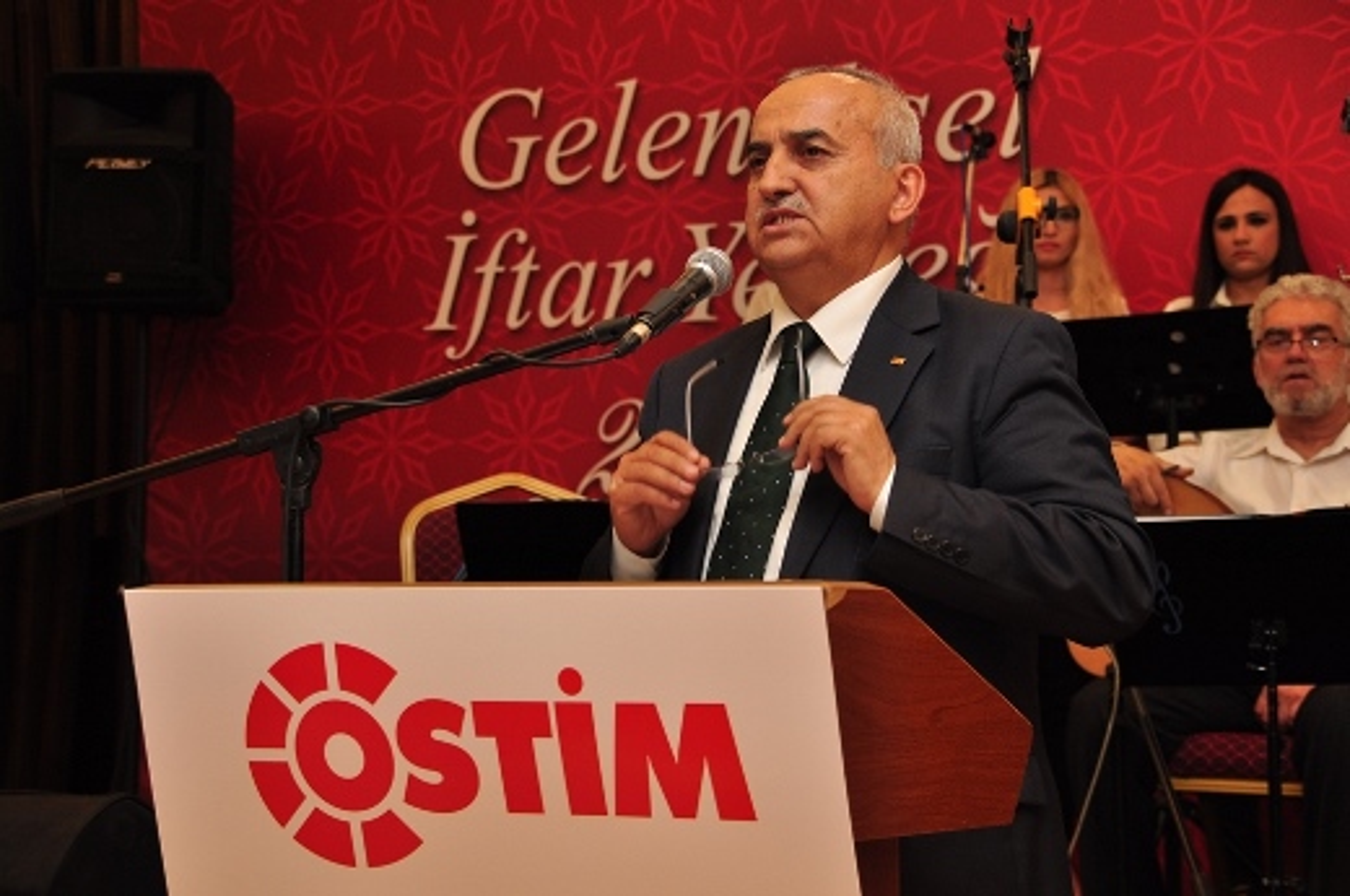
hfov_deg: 19.0
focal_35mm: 108
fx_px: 4044
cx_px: 675
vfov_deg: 12.6
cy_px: 448
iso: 400
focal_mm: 72
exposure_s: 1/100
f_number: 5.3
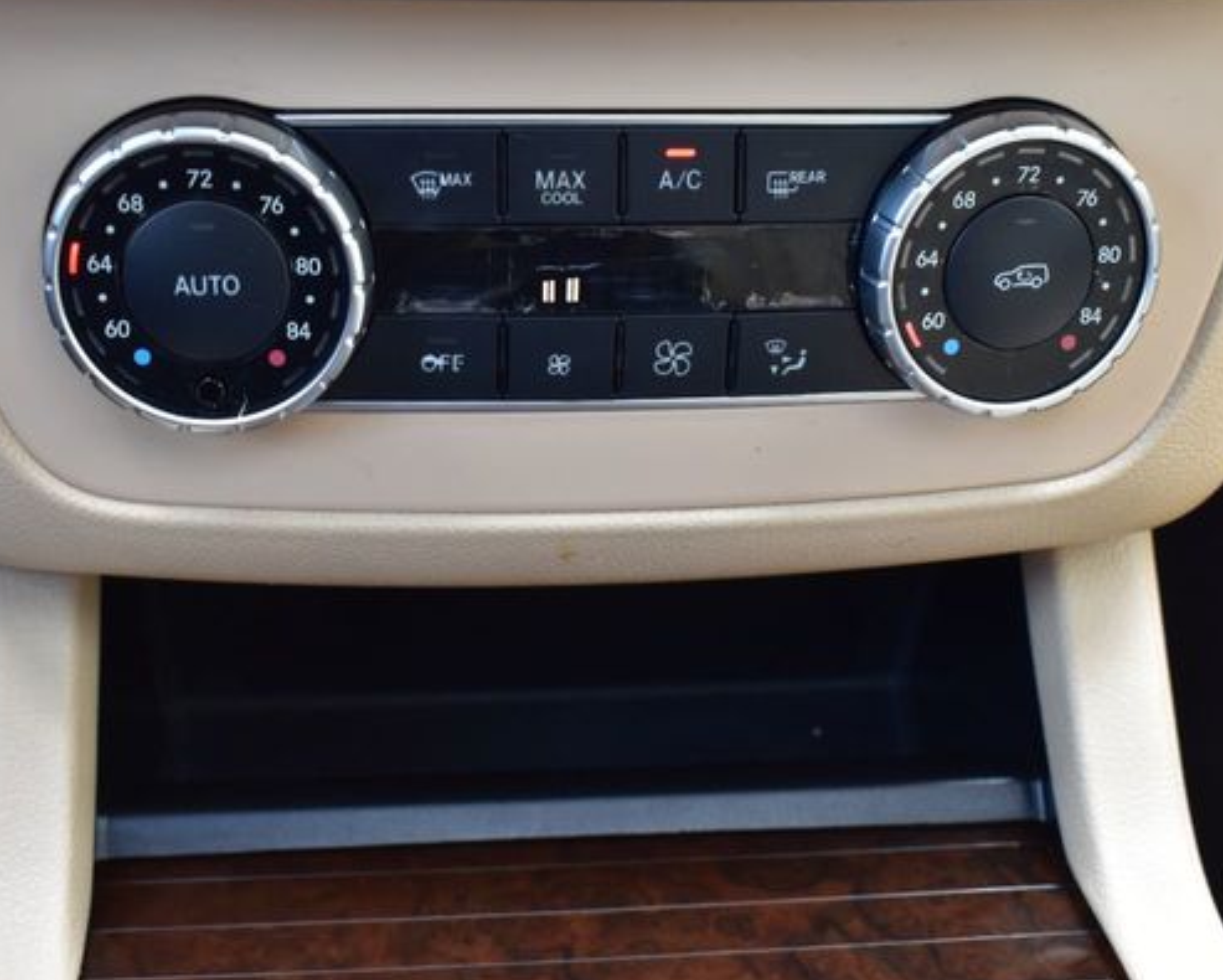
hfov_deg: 33.2
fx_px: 2050
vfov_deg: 26.9
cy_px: 460
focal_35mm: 57
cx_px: 650
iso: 400
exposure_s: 1/25
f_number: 7.1
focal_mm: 31
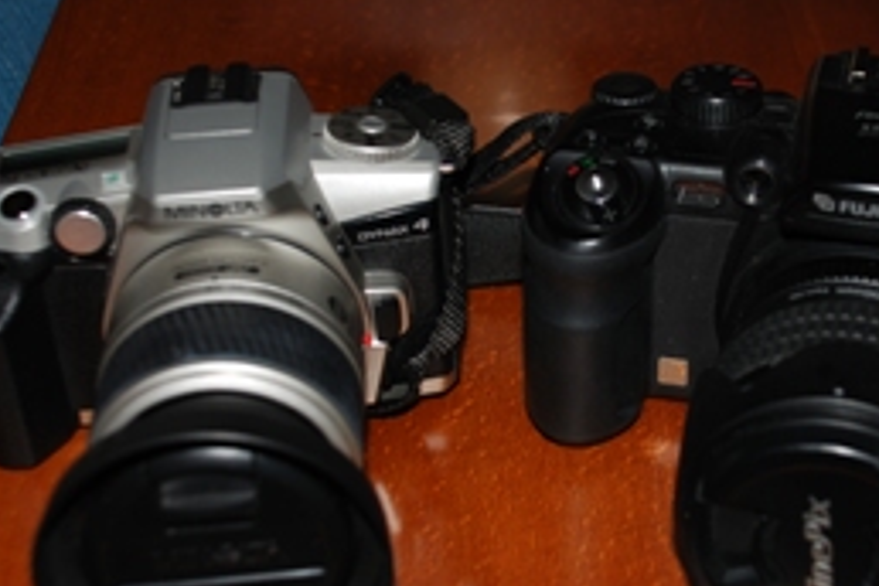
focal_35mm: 81
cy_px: 290
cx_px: 589
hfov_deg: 25.0
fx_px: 1974
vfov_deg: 16.9
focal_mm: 31
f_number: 4.2
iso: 100
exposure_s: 1/125
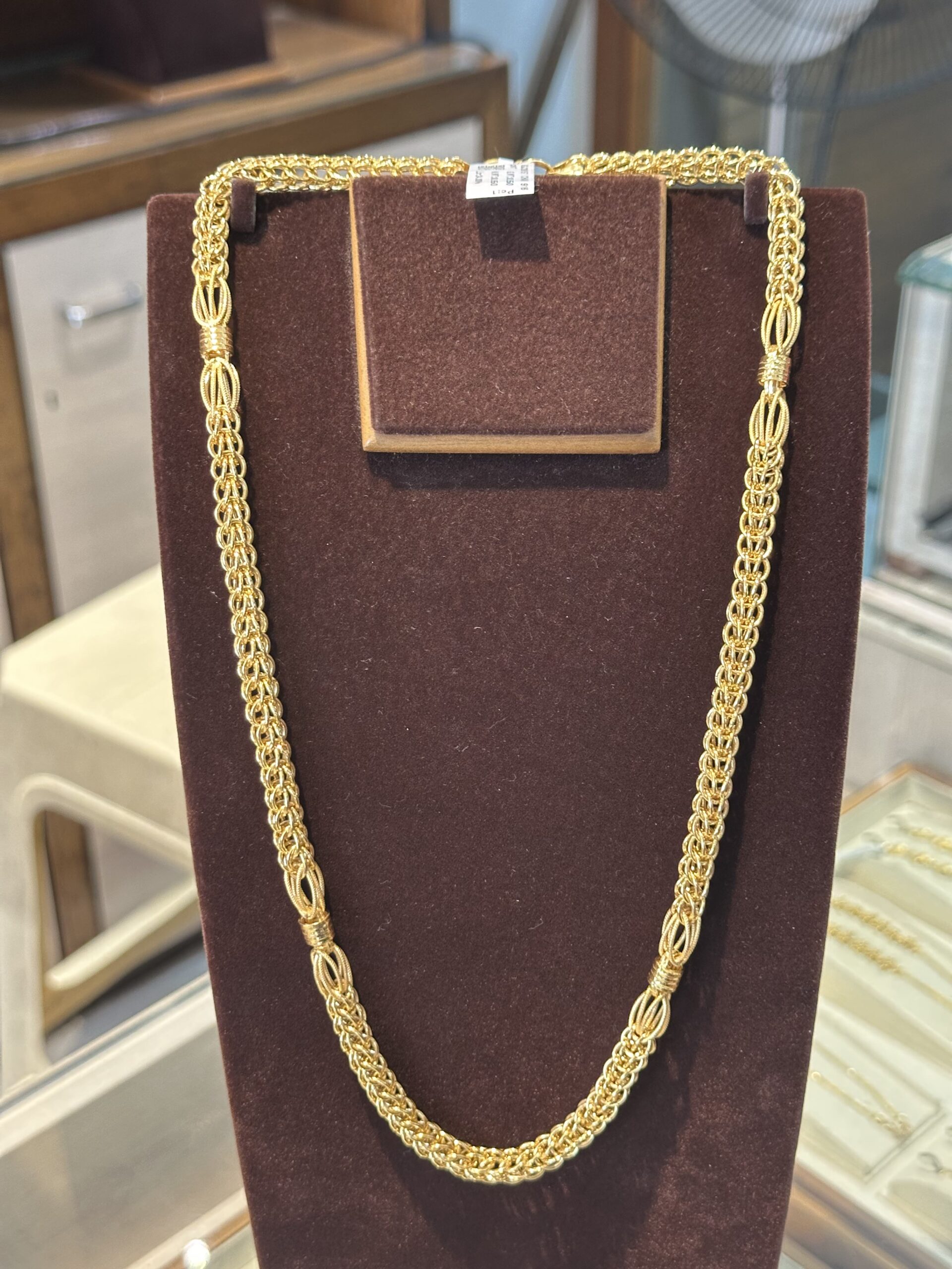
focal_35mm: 48
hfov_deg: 30.3
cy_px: 634
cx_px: 476
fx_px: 1760
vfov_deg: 39.7
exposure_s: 1/50
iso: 250
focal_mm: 6.86
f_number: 1.78
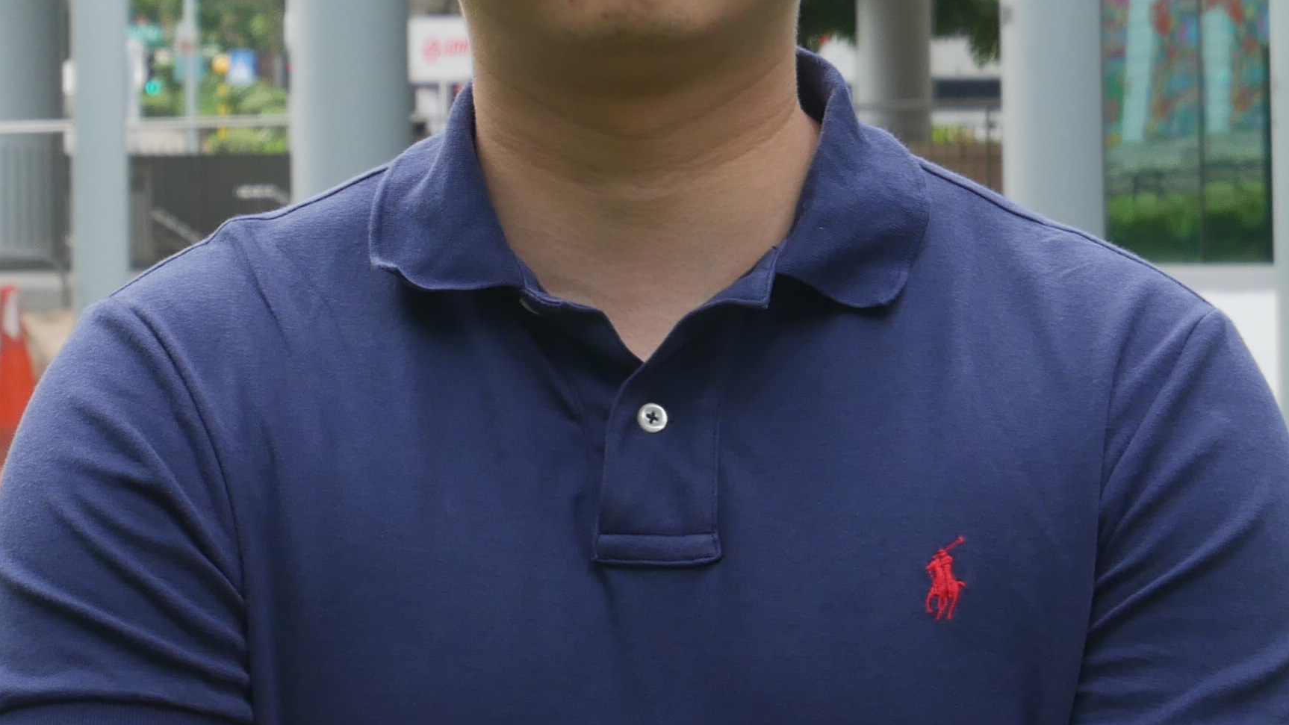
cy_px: -29
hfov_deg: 12.4
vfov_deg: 6.9
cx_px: 662
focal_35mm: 174
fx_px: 5947
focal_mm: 30
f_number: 5.6
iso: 250
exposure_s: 1/60
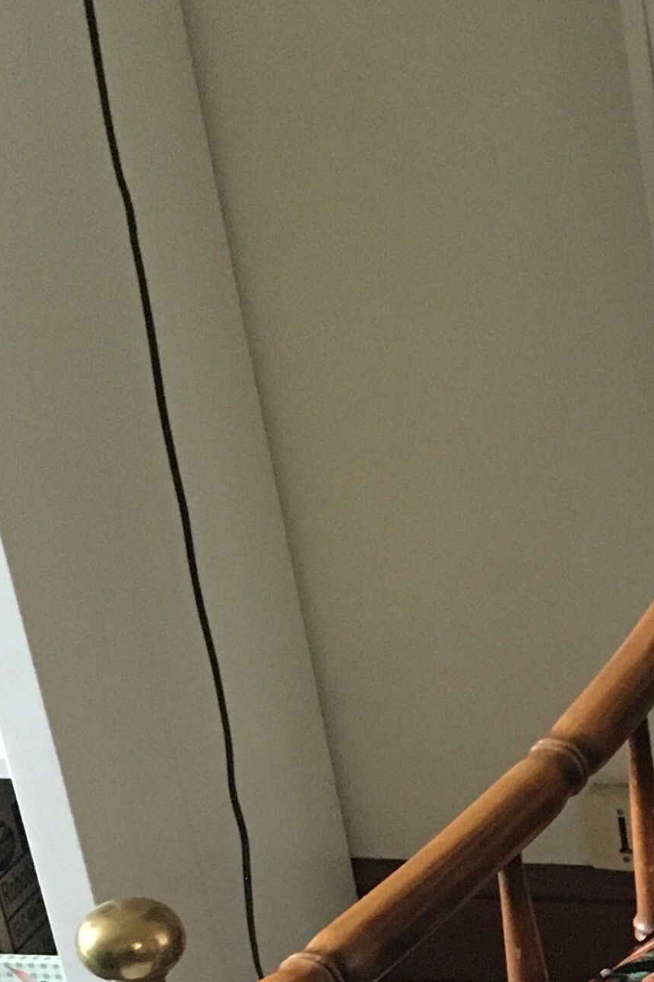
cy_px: 1060
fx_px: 2589
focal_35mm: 95
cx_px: 1096
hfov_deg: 13.3
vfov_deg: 20.5
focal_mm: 4.15
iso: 400
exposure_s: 1/17
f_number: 2.2
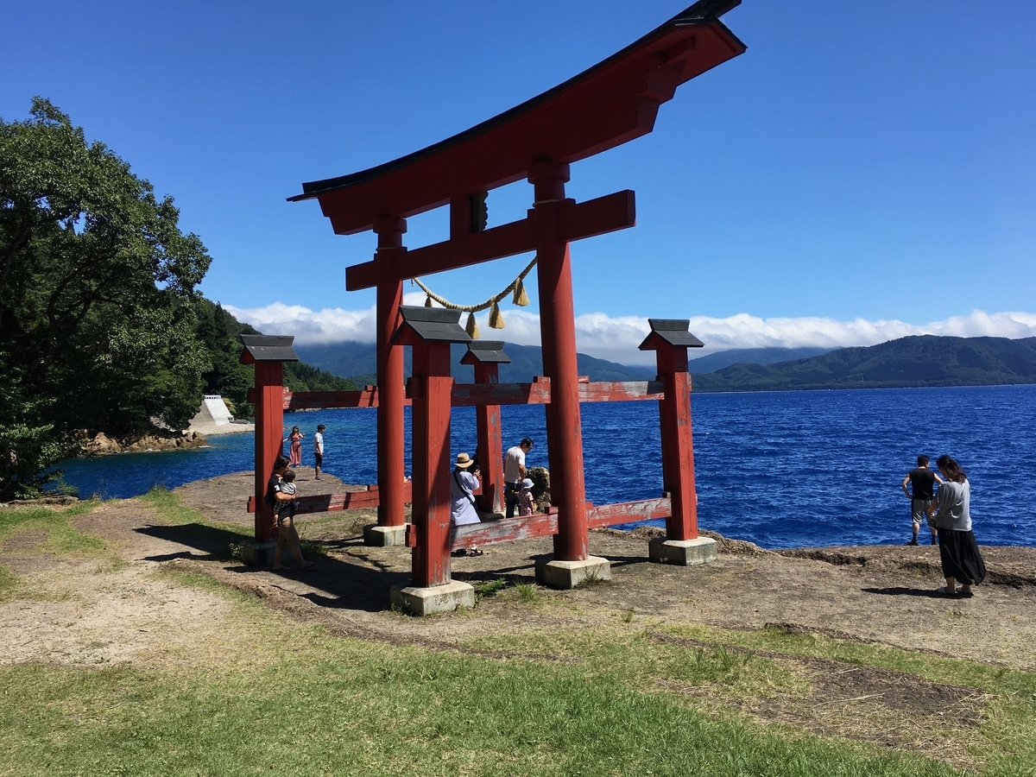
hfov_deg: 61.7
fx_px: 868
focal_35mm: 29
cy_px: 388
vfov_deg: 48.2
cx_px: 518
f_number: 2.2
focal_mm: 4.15
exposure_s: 1/1923
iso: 25
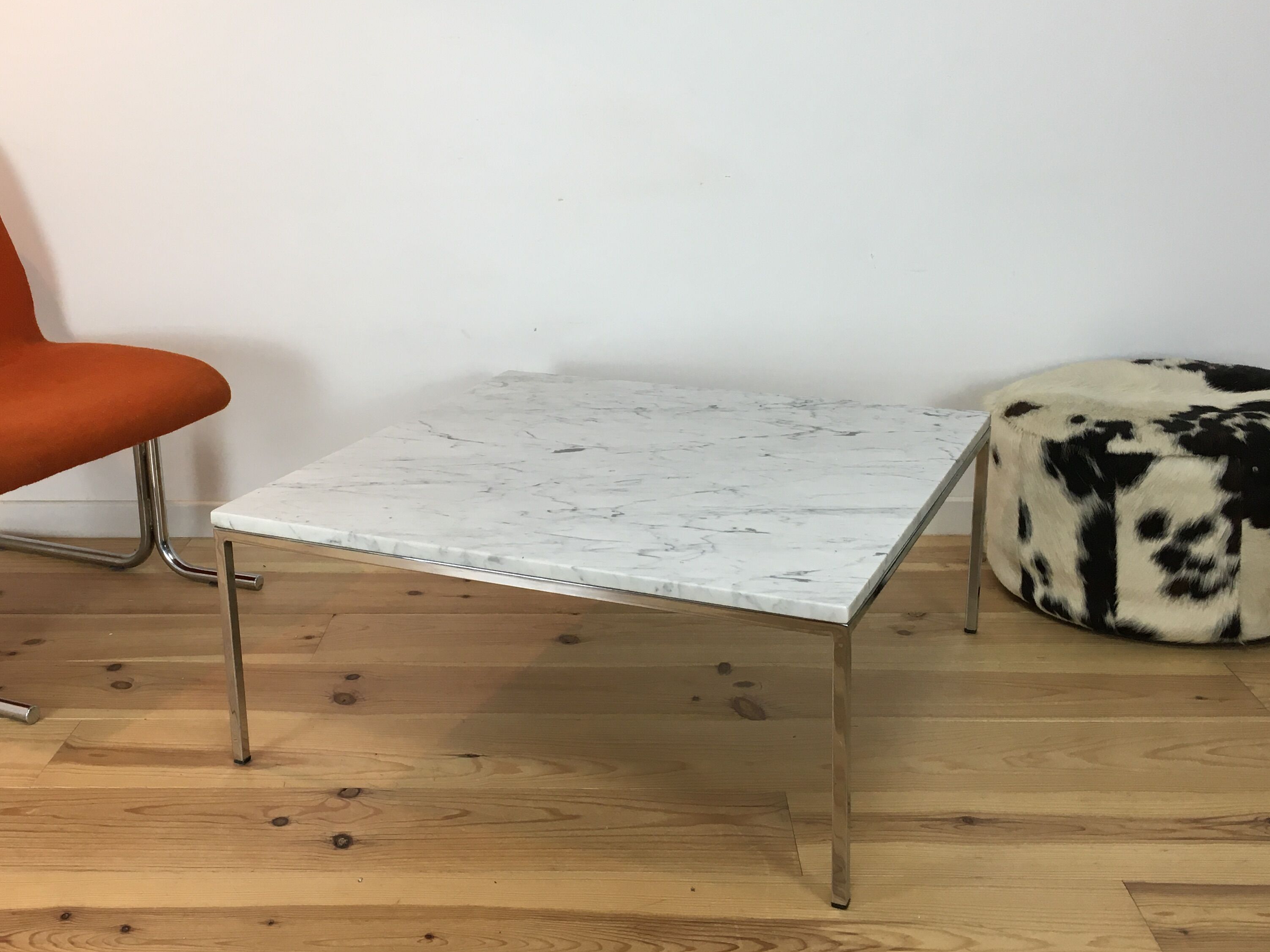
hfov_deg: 47.7
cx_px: 535
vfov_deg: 36.8
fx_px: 1431
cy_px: 433
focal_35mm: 39
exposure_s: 1/33
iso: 32
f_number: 2.2
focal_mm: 4.15
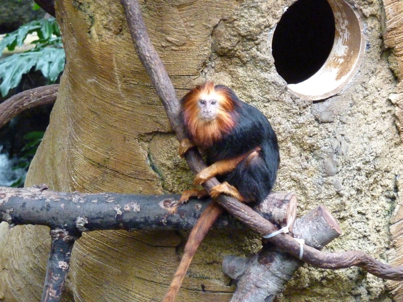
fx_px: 2619
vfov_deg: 6.6
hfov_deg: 8.8
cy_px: 151
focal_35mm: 225
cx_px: 202
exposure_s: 1/100
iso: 800
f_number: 4.6
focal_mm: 37
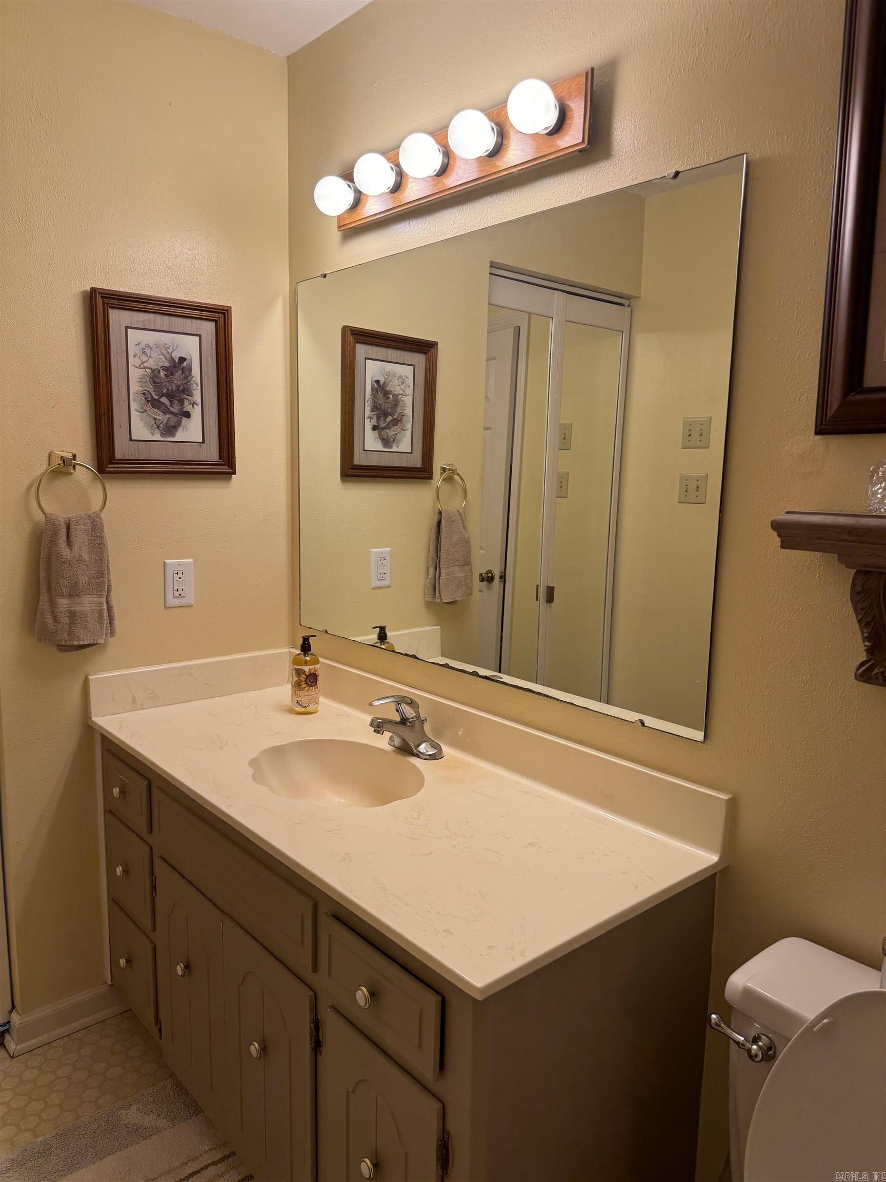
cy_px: 591
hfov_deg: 56.8
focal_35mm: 24
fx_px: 819
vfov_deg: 71.6
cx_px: 443
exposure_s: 1/120
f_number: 1.78
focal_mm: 6.76
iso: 125
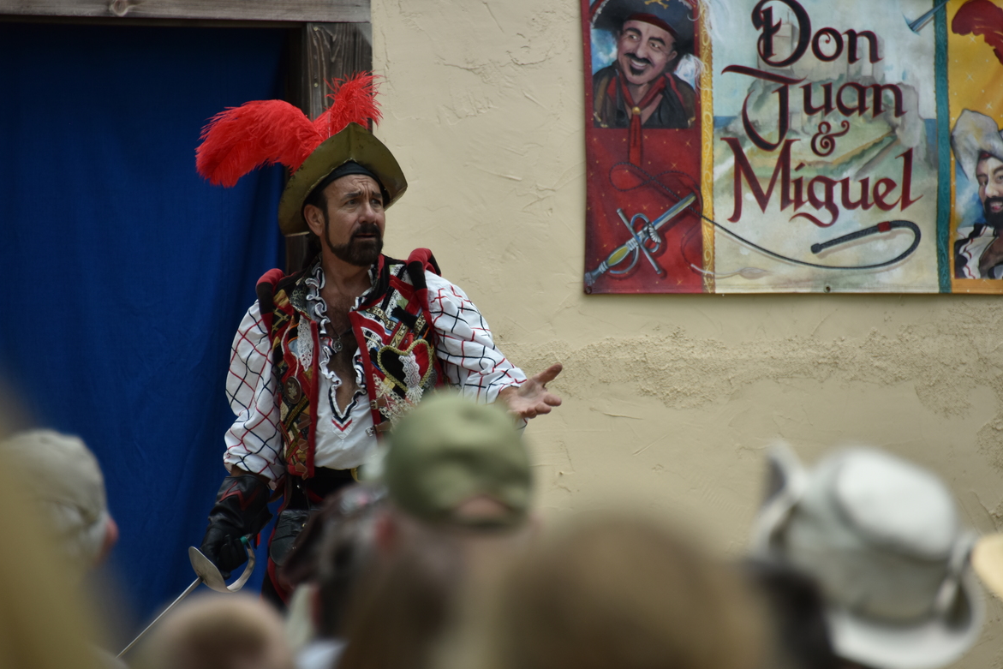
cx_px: 484
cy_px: 343
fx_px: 9139
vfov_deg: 4.2
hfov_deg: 6.3
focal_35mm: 328
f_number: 5.6
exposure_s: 1/640
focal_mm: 300
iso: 450
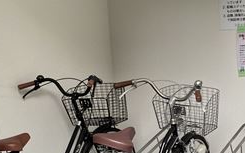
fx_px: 481
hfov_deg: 28.0
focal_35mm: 72
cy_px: 112
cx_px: 195
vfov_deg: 18.0
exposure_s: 1/121
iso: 80
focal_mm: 4.25
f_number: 1.8
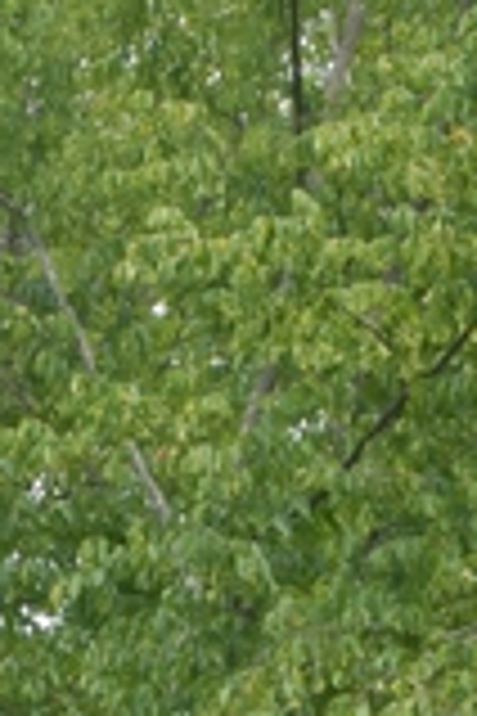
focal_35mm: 483
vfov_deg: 4.3
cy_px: 730
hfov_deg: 2.8
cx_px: 241
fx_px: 9599
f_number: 7.1
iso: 400
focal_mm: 50
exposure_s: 1/200
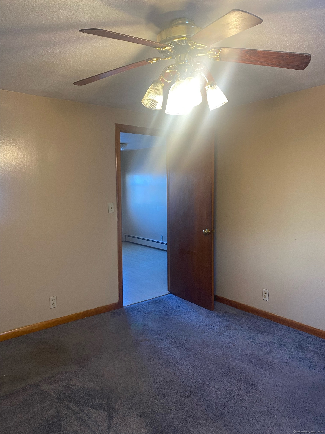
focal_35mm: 26
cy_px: 217
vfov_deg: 67.3
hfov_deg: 53.1
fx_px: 325
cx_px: 162
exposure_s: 1/60
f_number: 1.8
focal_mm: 4.25
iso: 125
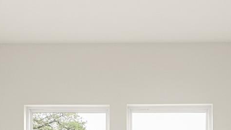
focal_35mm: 72
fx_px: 441
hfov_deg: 29.2
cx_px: 144
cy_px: 207
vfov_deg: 15.2
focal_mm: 16
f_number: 9
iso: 320
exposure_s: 1/5
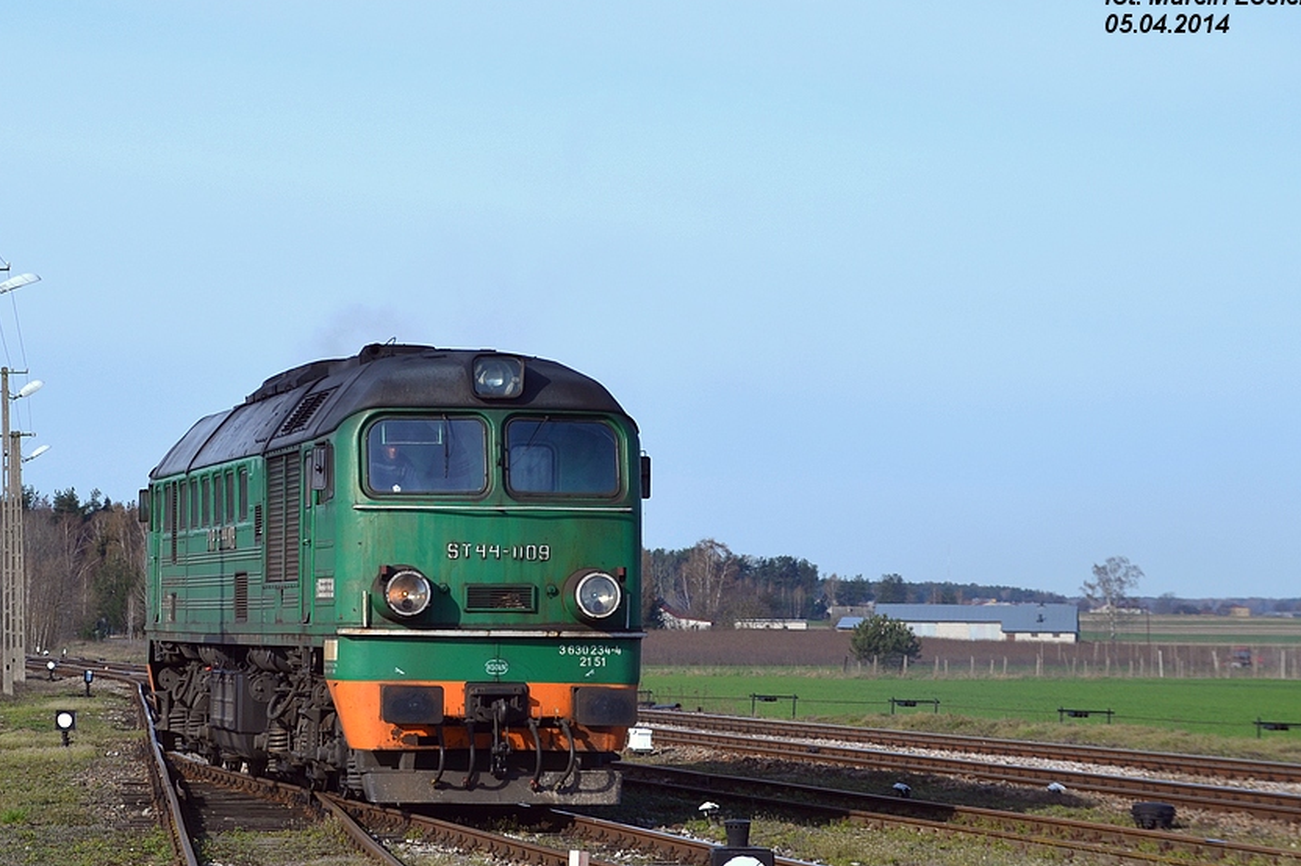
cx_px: 527
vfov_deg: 14.2
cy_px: 510
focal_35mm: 96
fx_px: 3468
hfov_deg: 21.2
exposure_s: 1/250
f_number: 7.1
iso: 100
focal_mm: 52
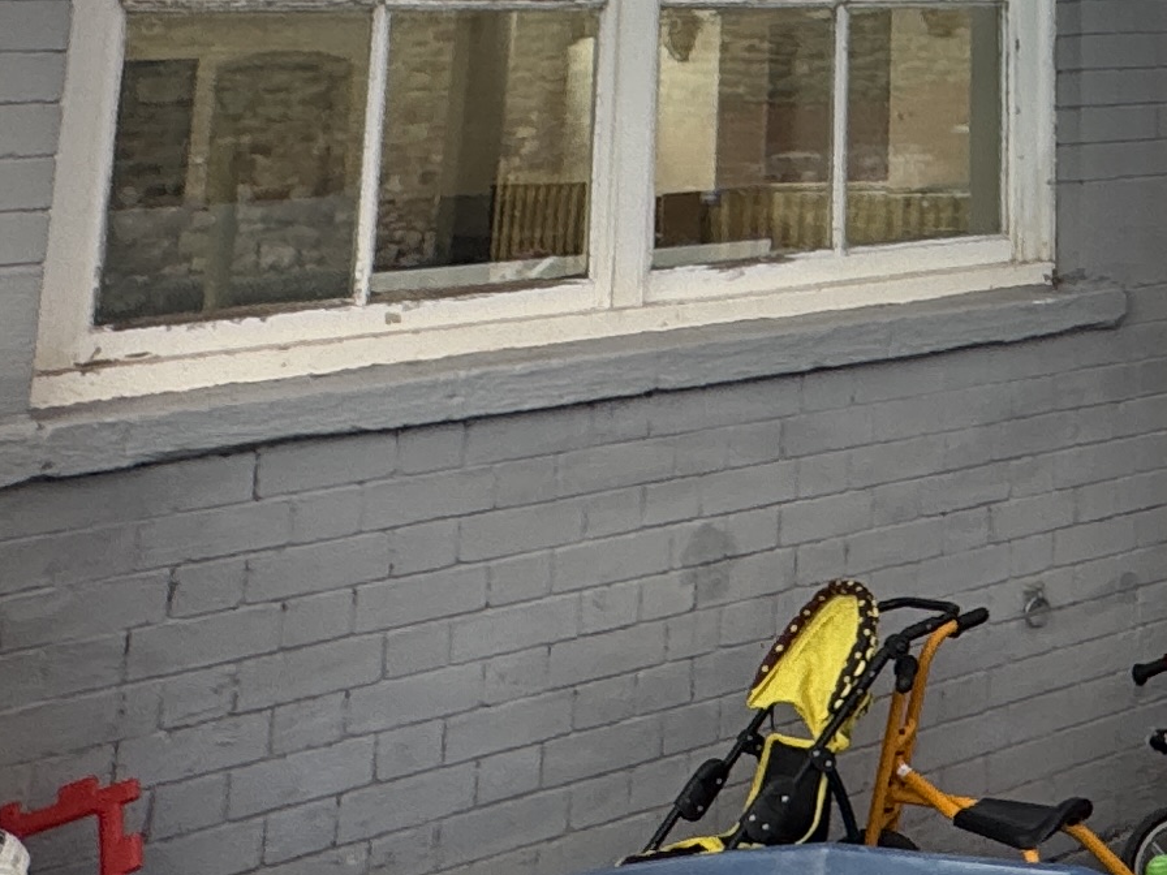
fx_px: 2124
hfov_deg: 26.4
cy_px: -419
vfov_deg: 20.2
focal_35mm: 63
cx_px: 1490
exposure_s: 1/228
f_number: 2.2
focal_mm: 2.22
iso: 40
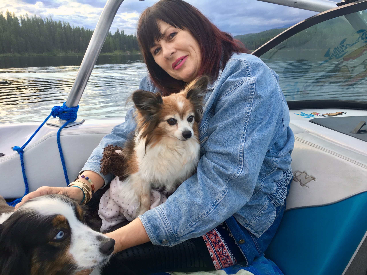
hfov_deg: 61.7
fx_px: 307
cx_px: 184
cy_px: 138
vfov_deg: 48.2
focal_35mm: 29
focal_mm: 4.15
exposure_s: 1/60
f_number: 2.2
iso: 32
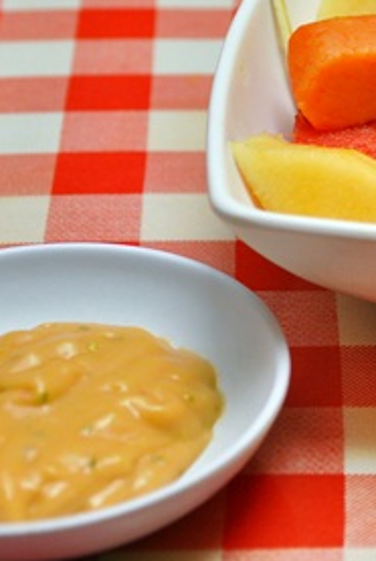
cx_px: 400
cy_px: 141
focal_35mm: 140
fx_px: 2188
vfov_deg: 14.6
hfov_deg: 9.7
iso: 500
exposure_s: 1/80
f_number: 4.5
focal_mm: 40
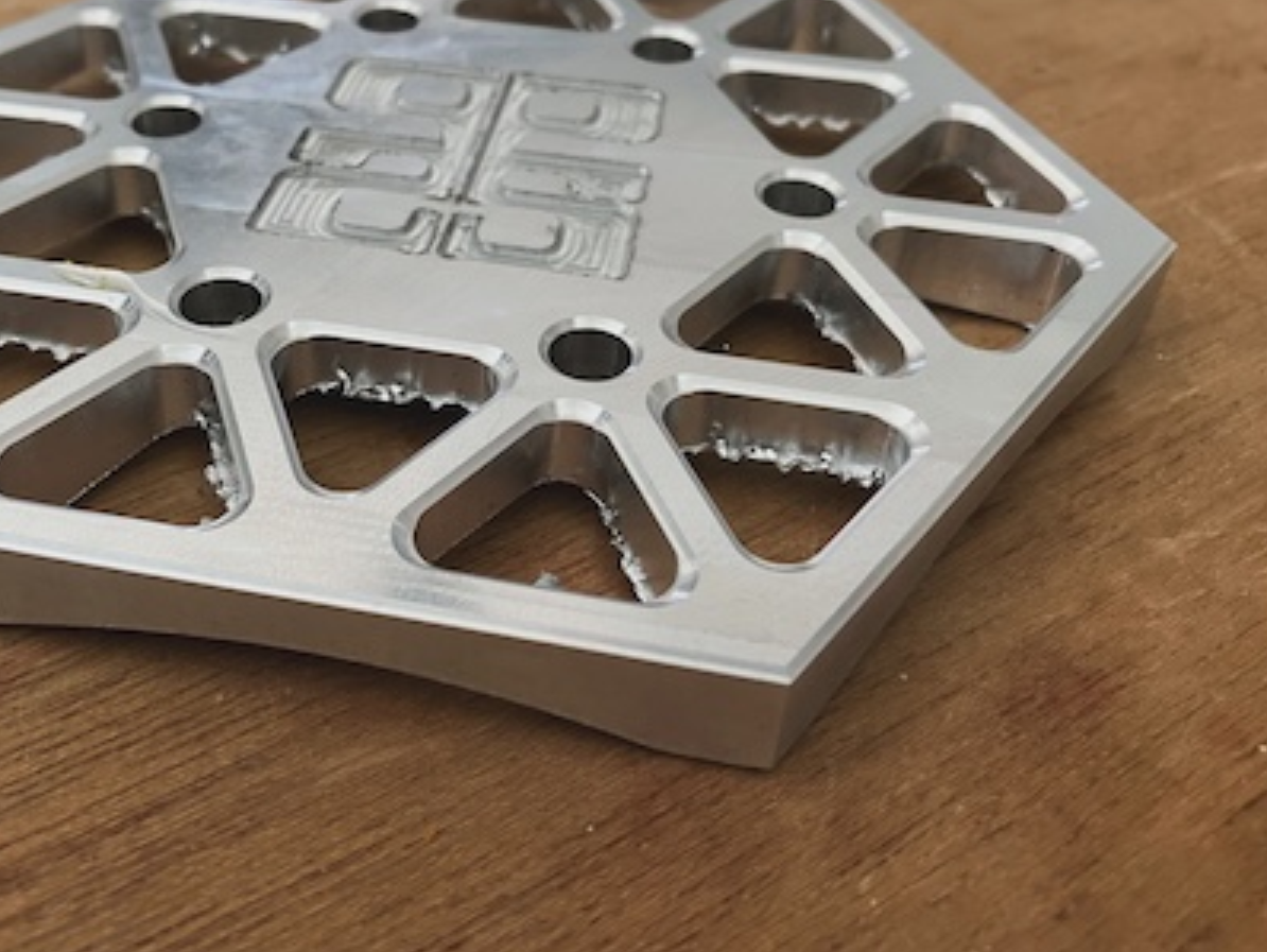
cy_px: 360
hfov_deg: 50.8
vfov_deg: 39.4
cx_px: 474
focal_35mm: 36
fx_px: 1318
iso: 200
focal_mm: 3.99
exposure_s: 1/60
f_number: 1.8
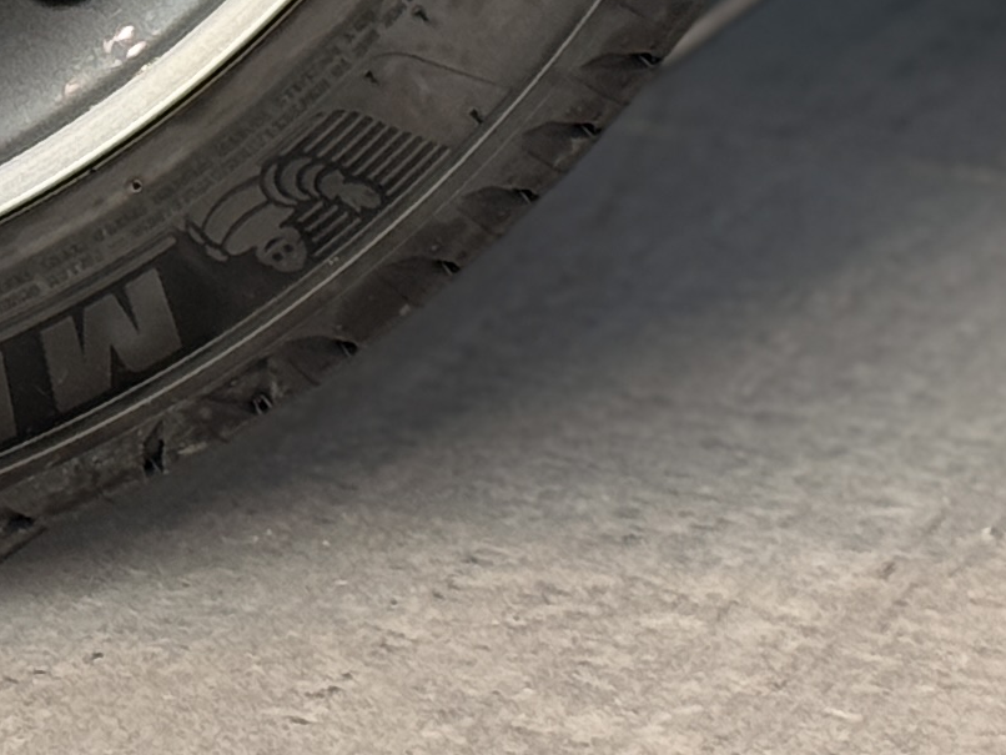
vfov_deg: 6.0
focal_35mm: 240
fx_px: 6977
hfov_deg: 8.1
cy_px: -852
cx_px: -587
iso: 80
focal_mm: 6.76
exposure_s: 1/100
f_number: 1.78
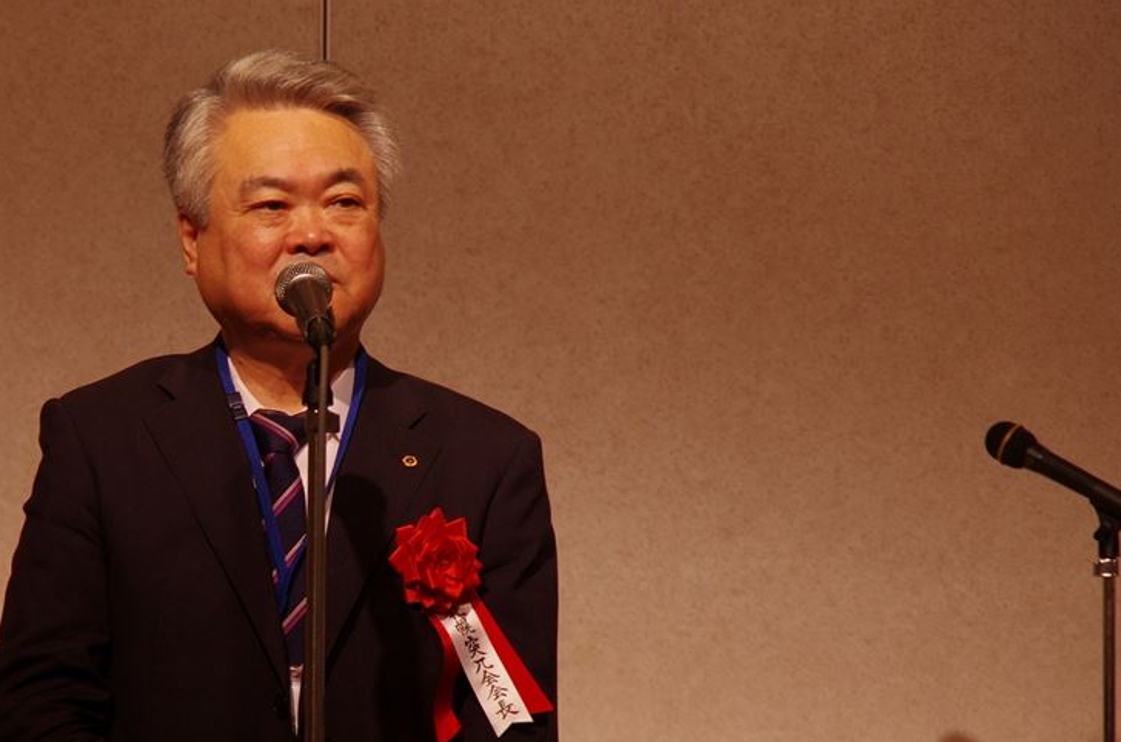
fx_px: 8203
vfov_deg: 5.2
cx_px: 265
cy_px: 430
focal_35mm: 264
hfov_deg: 7.8
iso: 400
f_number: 5.6
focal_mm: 100
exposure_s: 1/125
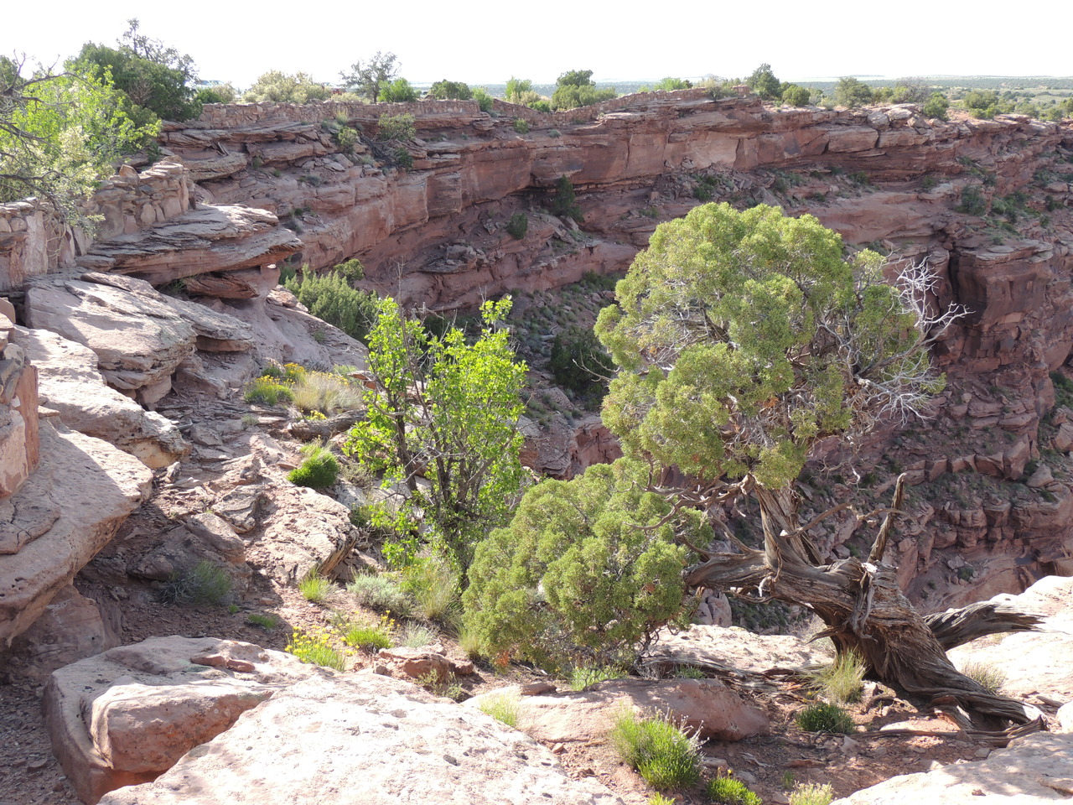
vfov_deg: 42.9
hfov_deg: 55.4
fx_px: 1023
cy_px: 402
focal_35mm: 33
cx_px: 536
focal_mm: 5.8
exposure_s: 1/320
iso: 100
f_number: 3.2
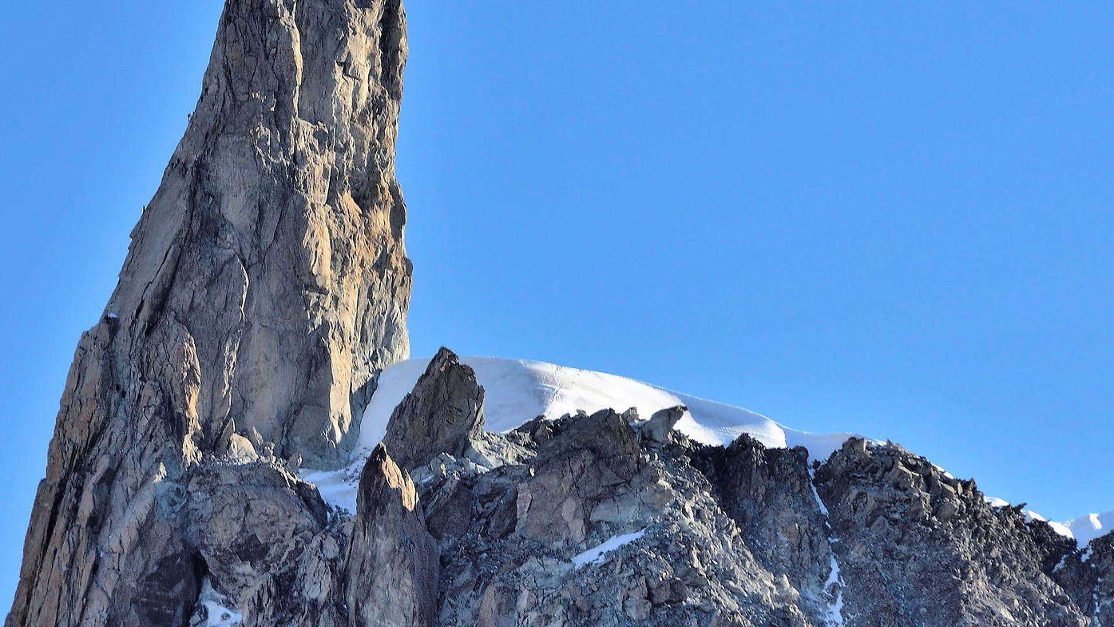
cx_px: 363
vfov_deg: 3.3
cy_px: 116
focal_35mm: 365
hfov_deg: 5.9
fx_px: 10780
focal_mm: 135
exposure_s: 1/50
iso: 100
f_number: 11
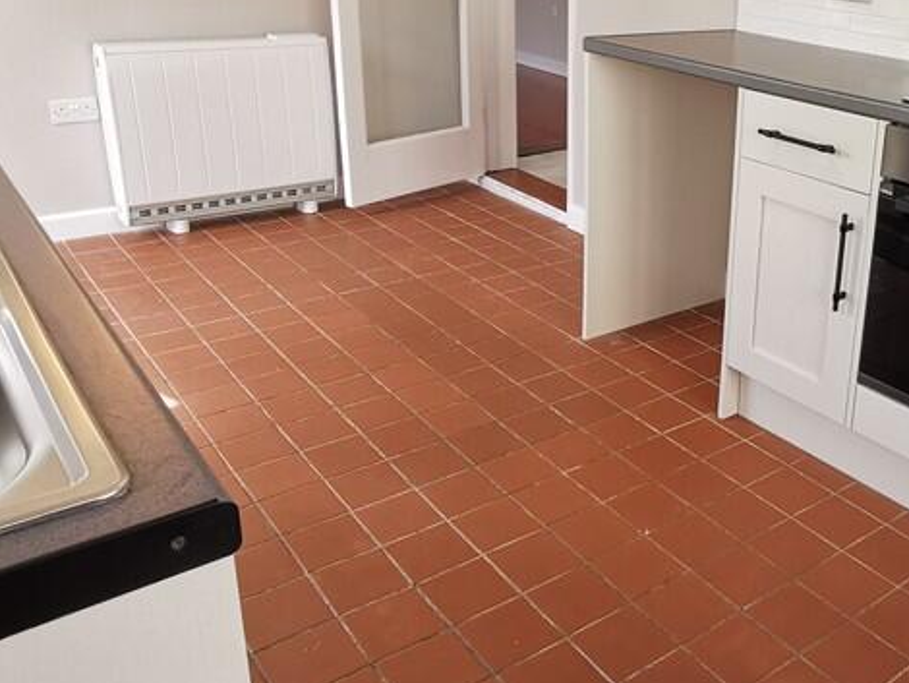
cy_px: 232
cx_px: 710
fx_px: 972
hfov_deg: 47.7
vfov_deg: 38.3
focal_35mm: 37
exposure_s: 1/100
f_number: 2.2
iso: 160
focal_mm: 2.26
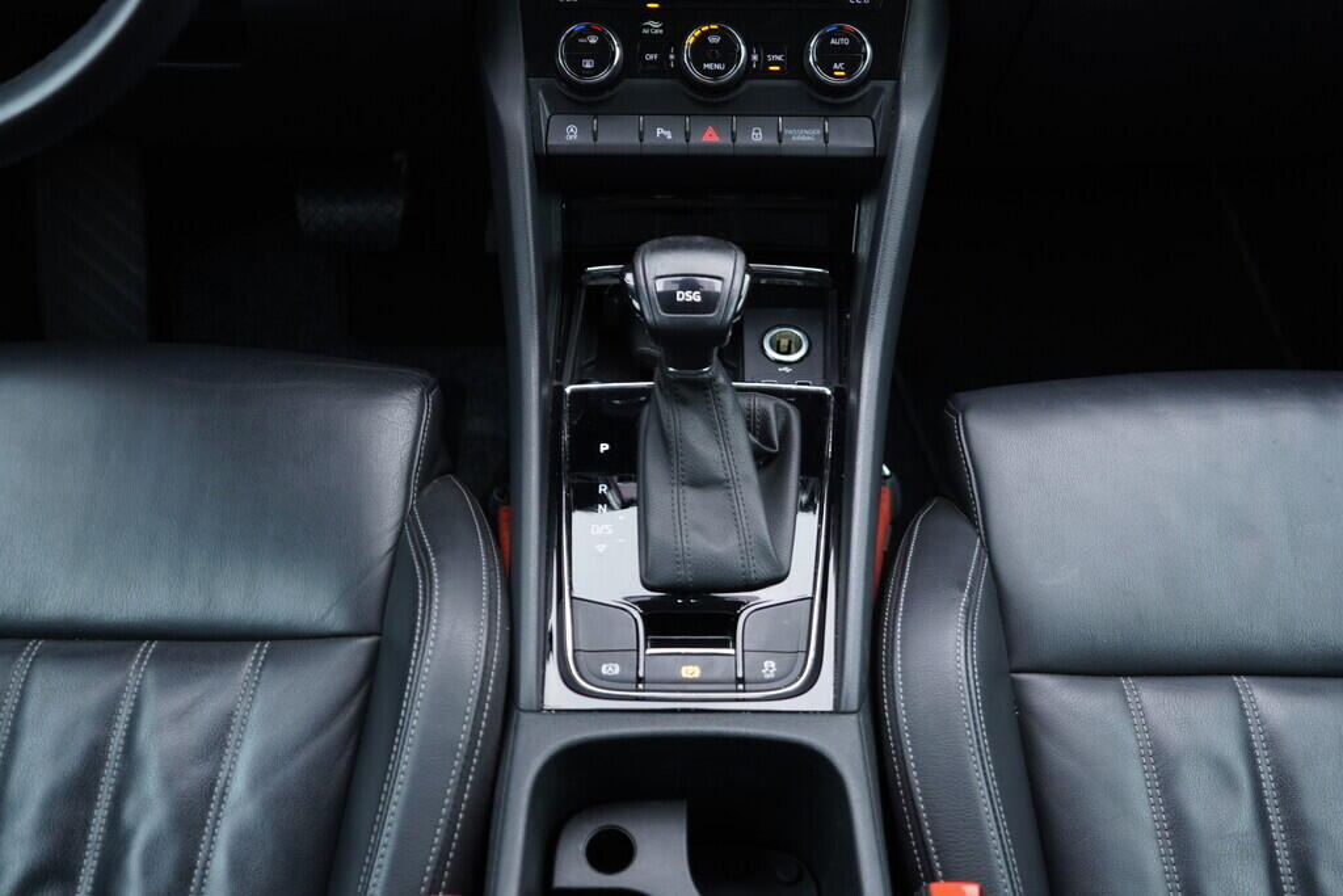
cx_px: 672
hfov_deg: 53.1
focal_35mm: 36
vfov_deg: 36.9
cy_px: 448
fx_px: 1343
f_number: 2.8
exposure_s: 1/40
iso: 320
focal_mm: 24
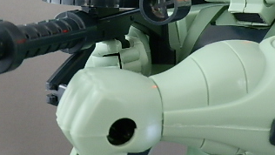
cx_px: 142
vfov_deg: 16.1
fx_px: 547
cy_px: 46
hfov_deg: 28.2
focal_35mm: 75
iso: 200
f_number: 3.5
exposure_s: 1/13
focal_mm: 6.17
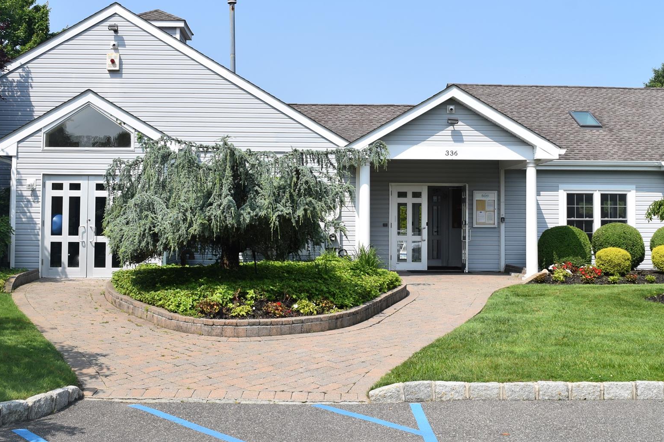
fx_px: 842
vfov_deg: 29.4
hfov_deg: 43.0
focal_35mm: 46
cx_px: 339
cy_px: 182
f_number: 10
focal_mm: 23
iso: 200
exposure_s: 1/400
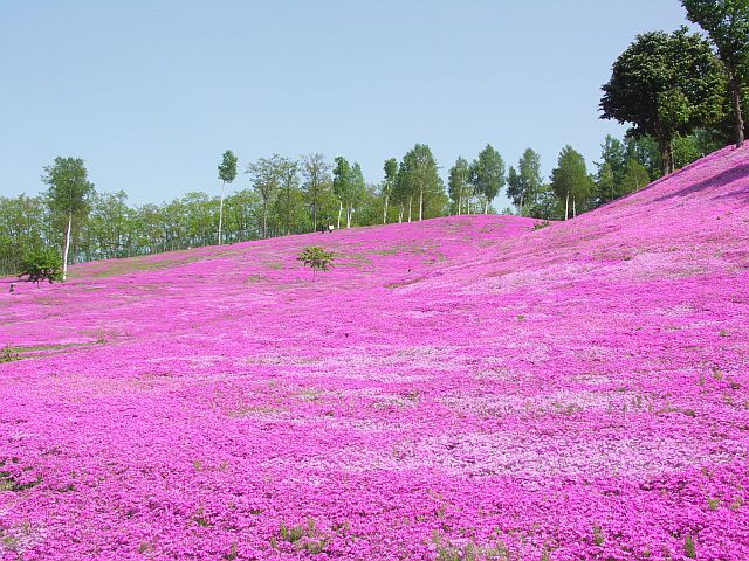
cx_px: 374
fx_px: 952
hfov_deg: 42.9
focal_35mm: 44
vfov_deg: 32.9
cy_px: 280
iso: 50
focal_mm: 11.4
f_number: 10
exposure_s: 1/60
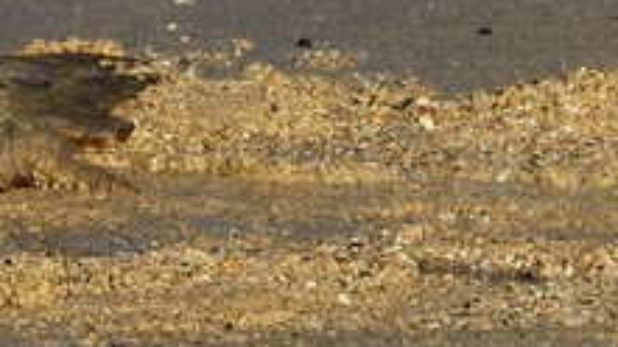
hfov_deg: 1.4
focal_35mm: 1518
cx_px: -1476
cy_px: -487
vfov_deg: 0.8
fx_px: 24860
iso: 400
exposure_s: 1/320
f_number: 13
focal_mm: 200
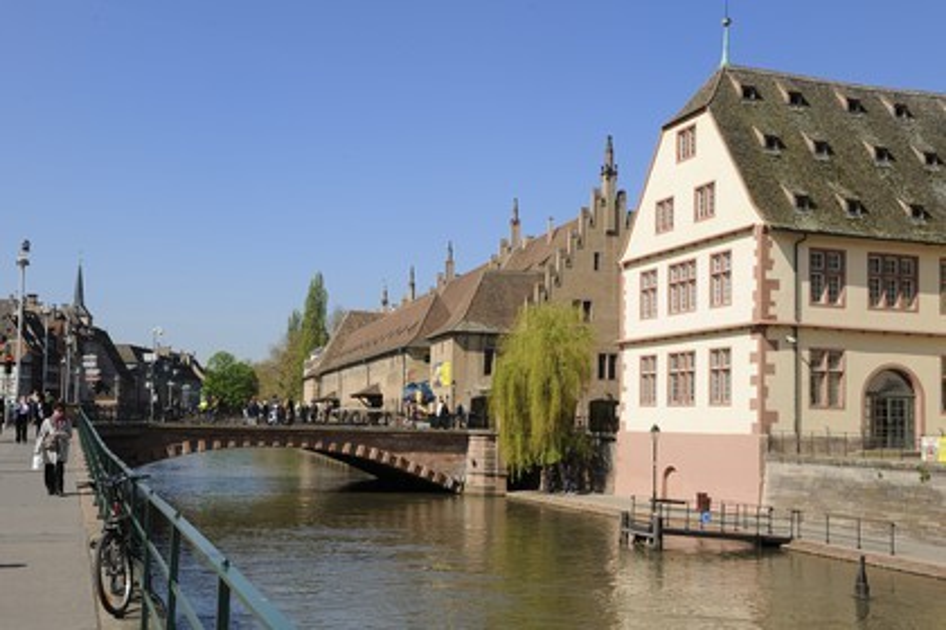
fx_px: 946
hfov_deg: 53.1
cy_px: 315
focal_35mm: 36
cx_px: 473
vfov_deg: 36.9
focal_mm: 36
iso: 200
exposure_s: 1/160
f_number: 14
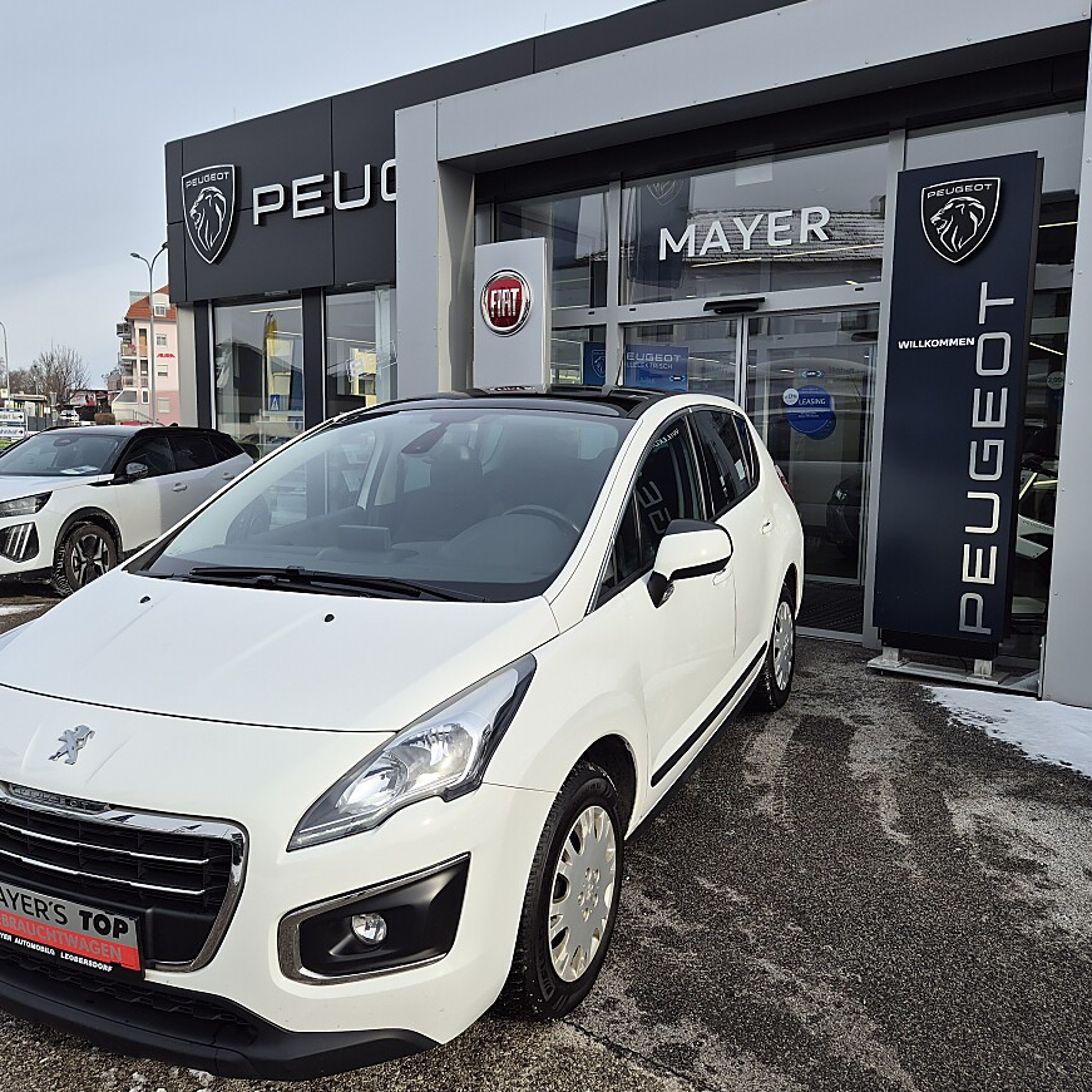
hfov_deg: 57.3
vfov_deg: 57.3
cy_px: 543
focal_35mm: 28
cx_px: 524
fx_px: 999
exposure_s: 1/1284
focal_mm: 5.4
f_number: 1.8
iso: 25
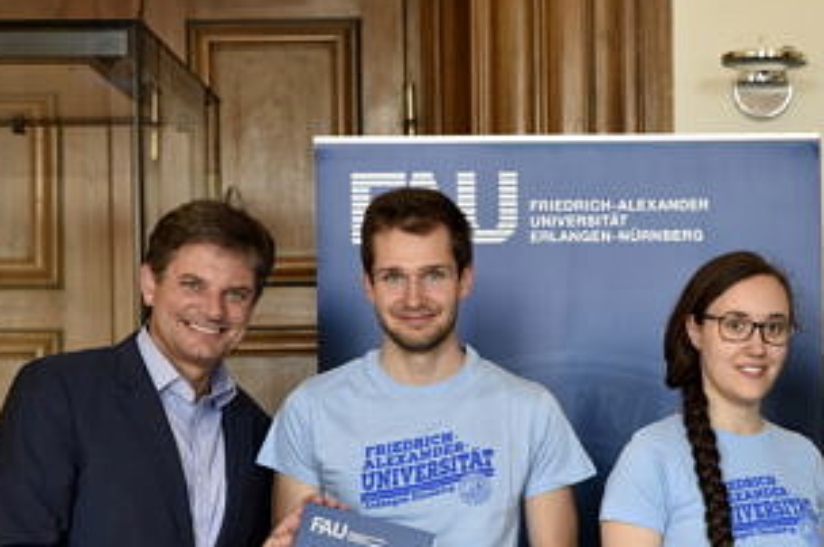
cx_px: 566
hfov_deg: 20.7
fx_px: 2241
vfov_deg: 13.9
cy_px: 420
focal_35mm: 98
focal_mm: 62
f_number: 4
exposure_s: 1/60
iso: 400
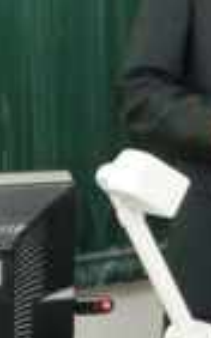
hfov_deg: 5.1
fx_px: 2330
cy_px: 55
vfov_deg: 8.3
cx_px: 321
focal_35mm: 253
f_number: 4
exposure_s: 1/14.8
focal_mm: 13.4
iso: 400
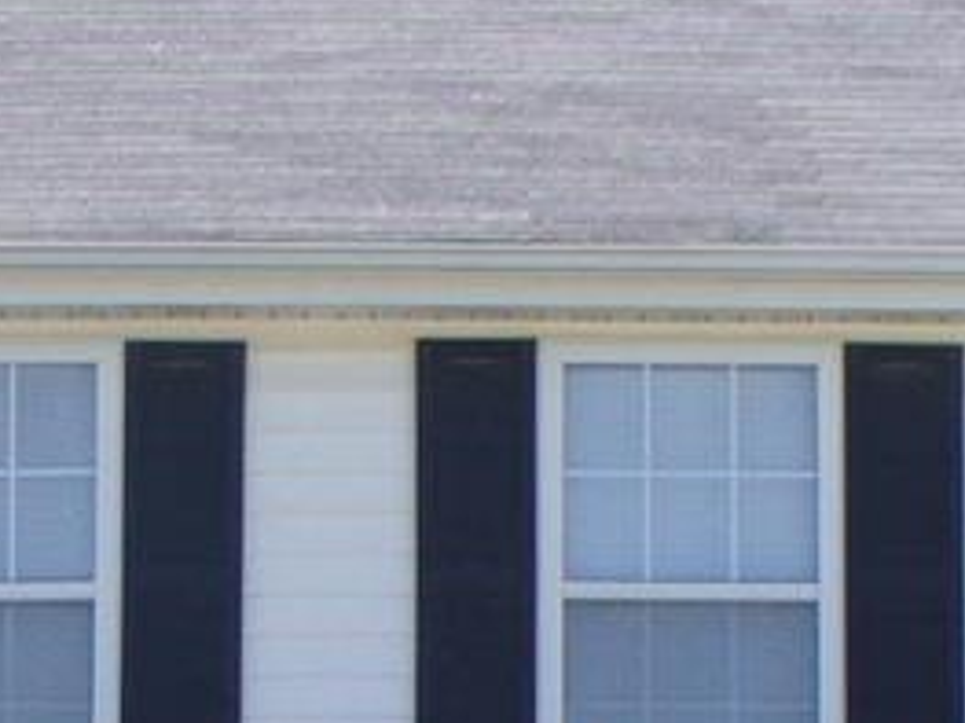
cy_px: 1508
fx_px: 6270
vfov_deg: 6.4
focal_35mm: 225
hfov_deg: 8.8
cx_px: 499
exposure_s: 1/250
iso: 80
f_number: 5.6
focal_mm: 6.1
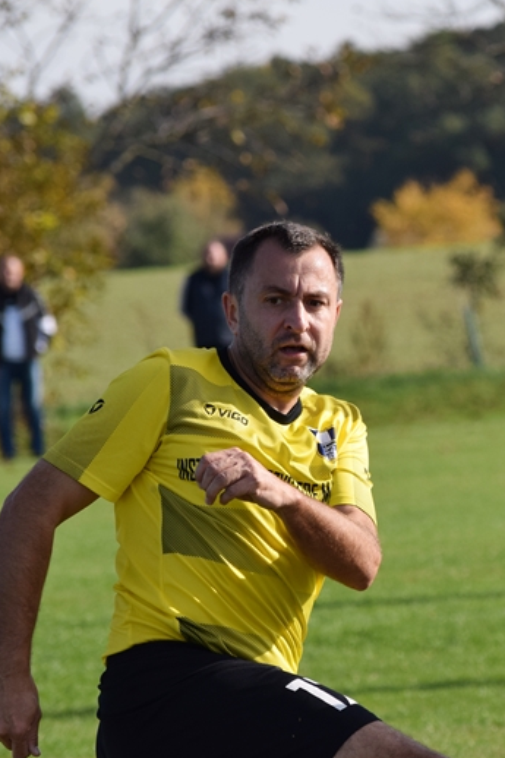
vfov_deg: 6.1
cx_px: 480
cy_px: 379
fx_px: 7137
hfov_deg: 4.0
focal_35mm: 339
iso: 400
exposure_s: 1/1600
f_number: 6.3
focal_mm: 150
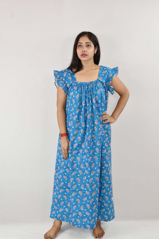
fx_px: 417
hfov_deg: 21.6
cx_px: 80
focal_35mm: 63
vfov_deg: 31.9
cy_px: 120
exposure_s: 1/125
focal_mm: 42
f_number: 5.6
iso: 500
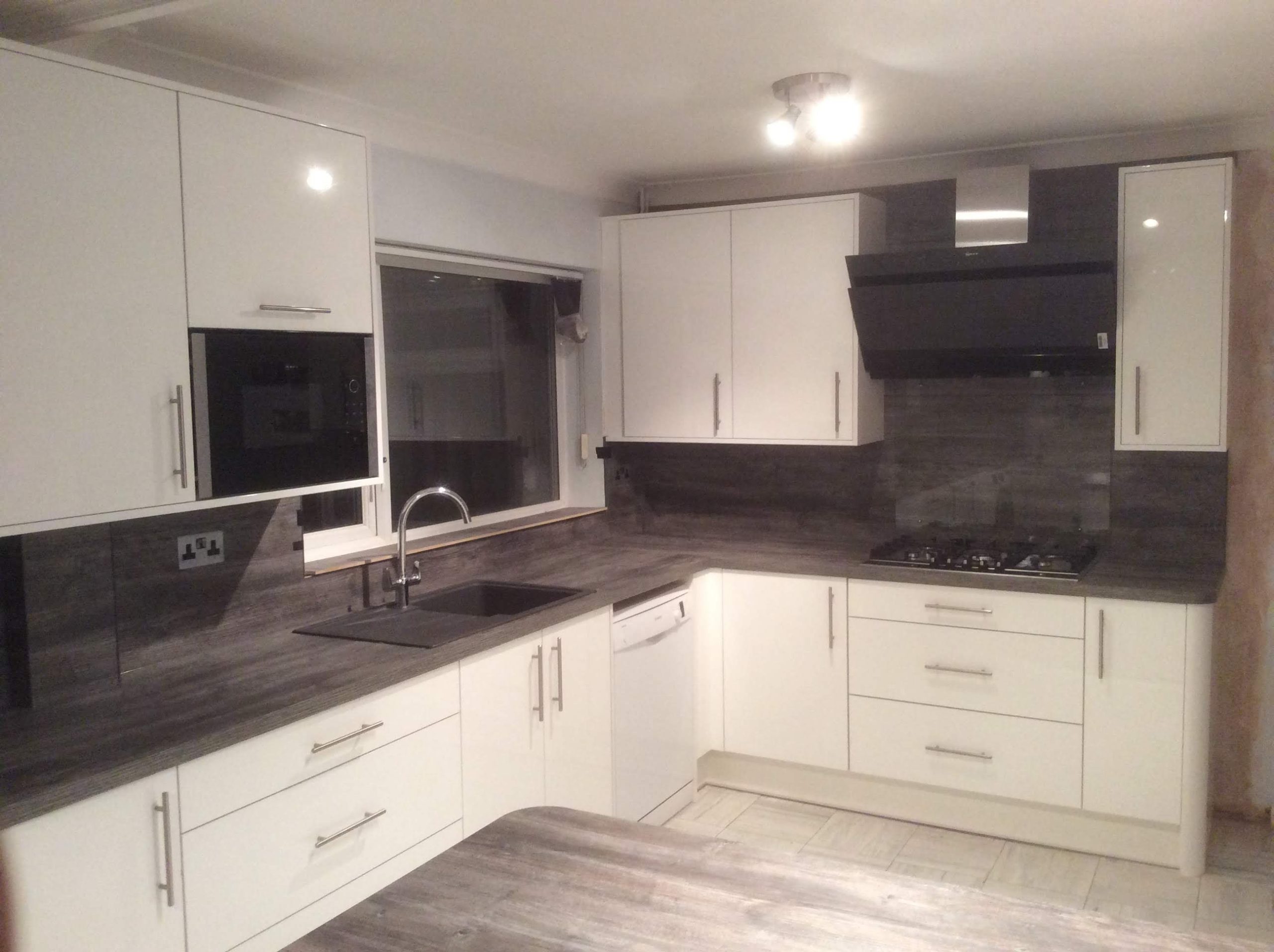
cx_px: 637
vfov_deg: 44.1
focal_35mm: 32
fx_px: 1176
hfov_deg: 56.9
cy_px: 476
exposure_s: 1/25
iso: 160
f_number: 2.4
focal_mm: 3.3
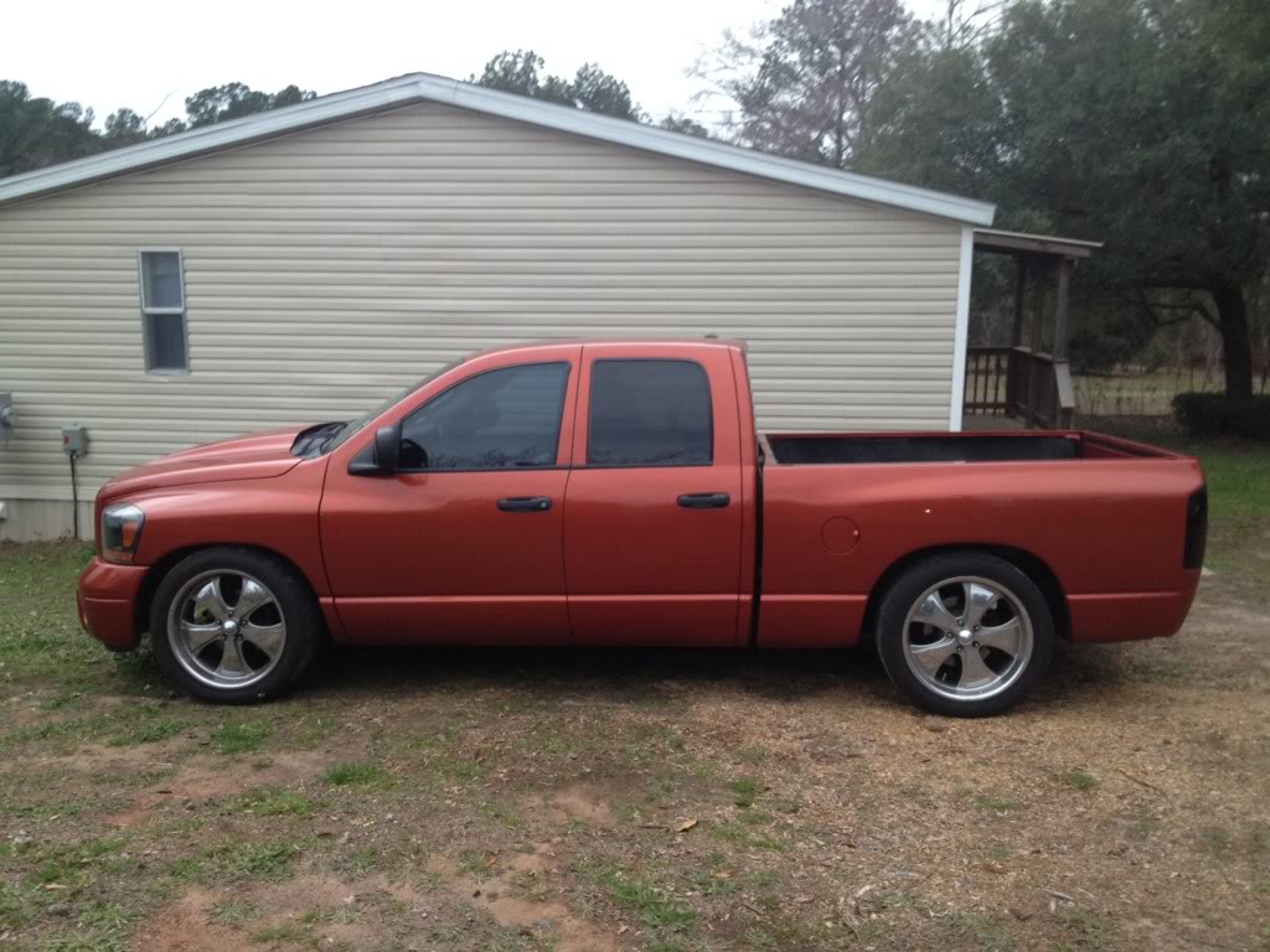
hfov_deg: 52.6
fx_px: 1284
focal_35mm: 35
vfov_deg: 40.7
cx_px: 635
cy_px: 476
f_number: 2.4
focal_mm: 4.3
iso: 125
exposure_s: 1/20
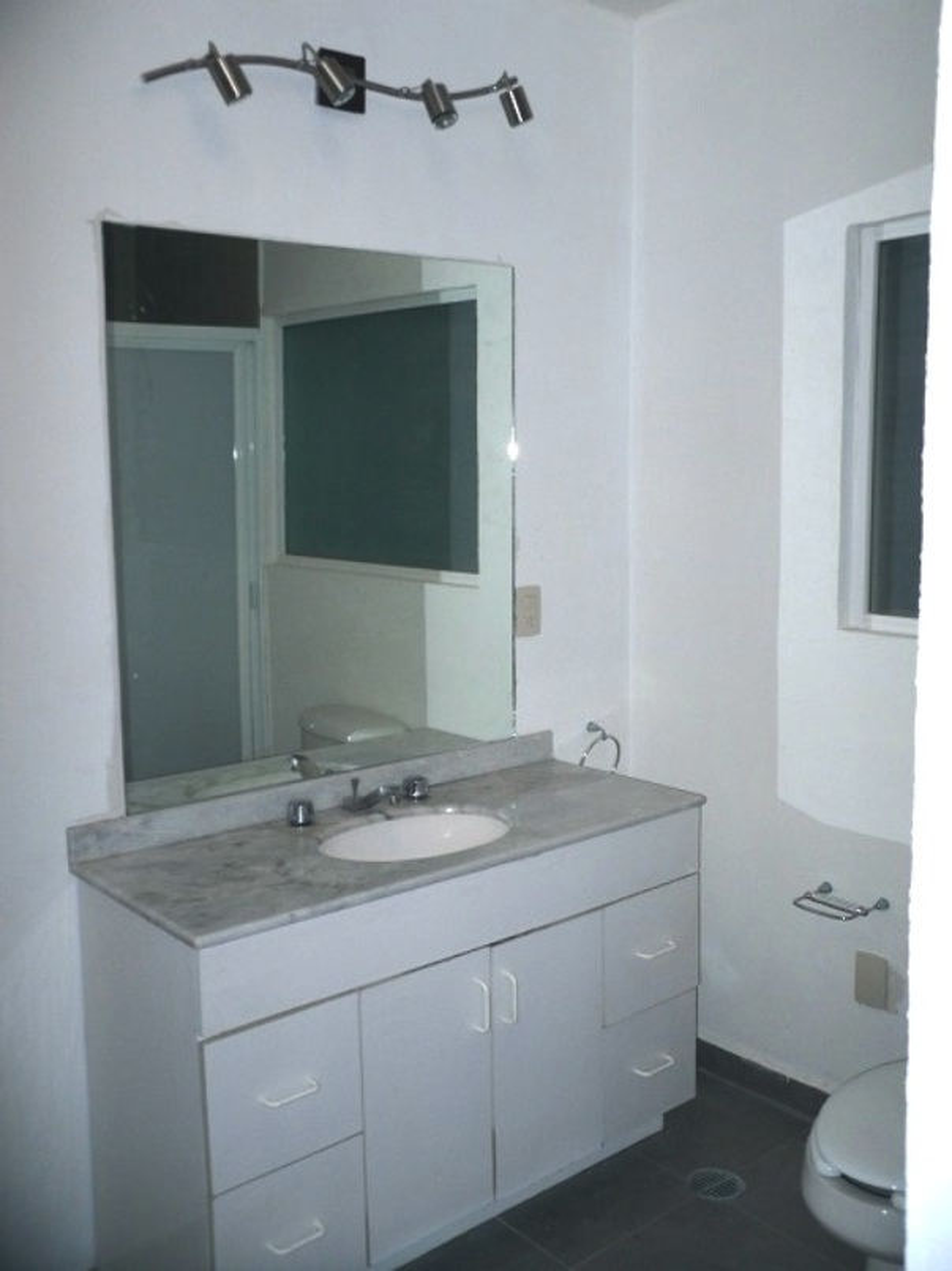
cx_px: 476
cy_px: 636
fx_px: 1651
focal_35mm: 45
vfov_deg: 42.1
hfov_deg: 32.2
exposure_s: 1/45
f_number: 3.5
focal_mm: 6.3
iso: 80
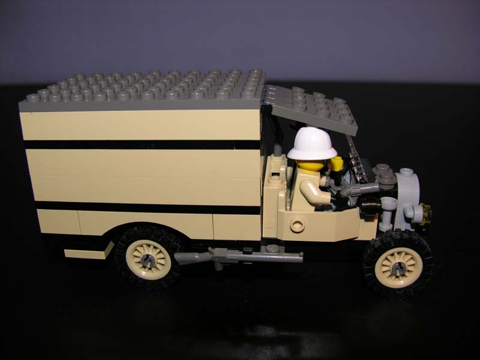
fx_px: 485
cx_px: 240
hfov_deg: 52.6
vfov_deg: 40.7
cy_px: 180
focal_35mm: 35
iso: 50
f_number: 2.8
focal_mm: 8.9
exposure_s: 1/60.1
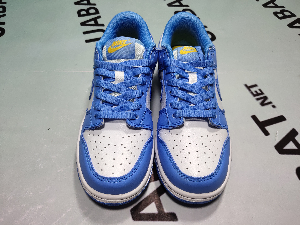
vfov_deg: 46.8
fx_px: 260
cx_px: 150
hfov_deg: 60.0
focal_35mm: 30
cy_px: 112
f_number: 1.79
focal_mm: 4.35
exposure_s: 1/100
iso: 75
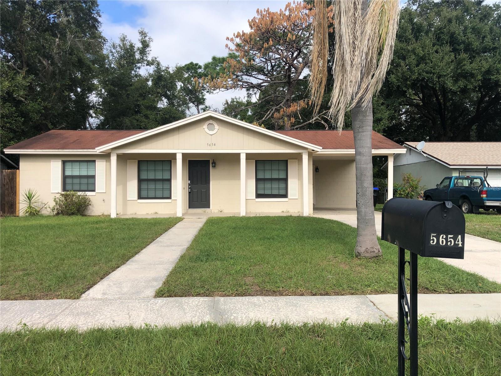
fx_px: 405
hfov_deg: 63.4
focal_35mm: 28
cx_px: 250
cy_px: 188
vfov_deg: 49.7
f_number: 1.8
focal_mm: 4
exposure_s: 1/1548
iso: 20
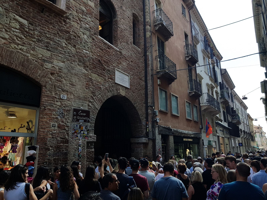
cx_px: 134
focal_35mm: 26
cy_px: 100
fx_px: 201
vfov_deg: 53.1
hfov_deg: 67.3
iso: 50
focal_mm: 4.2
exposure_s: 1/2520
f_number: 1.7
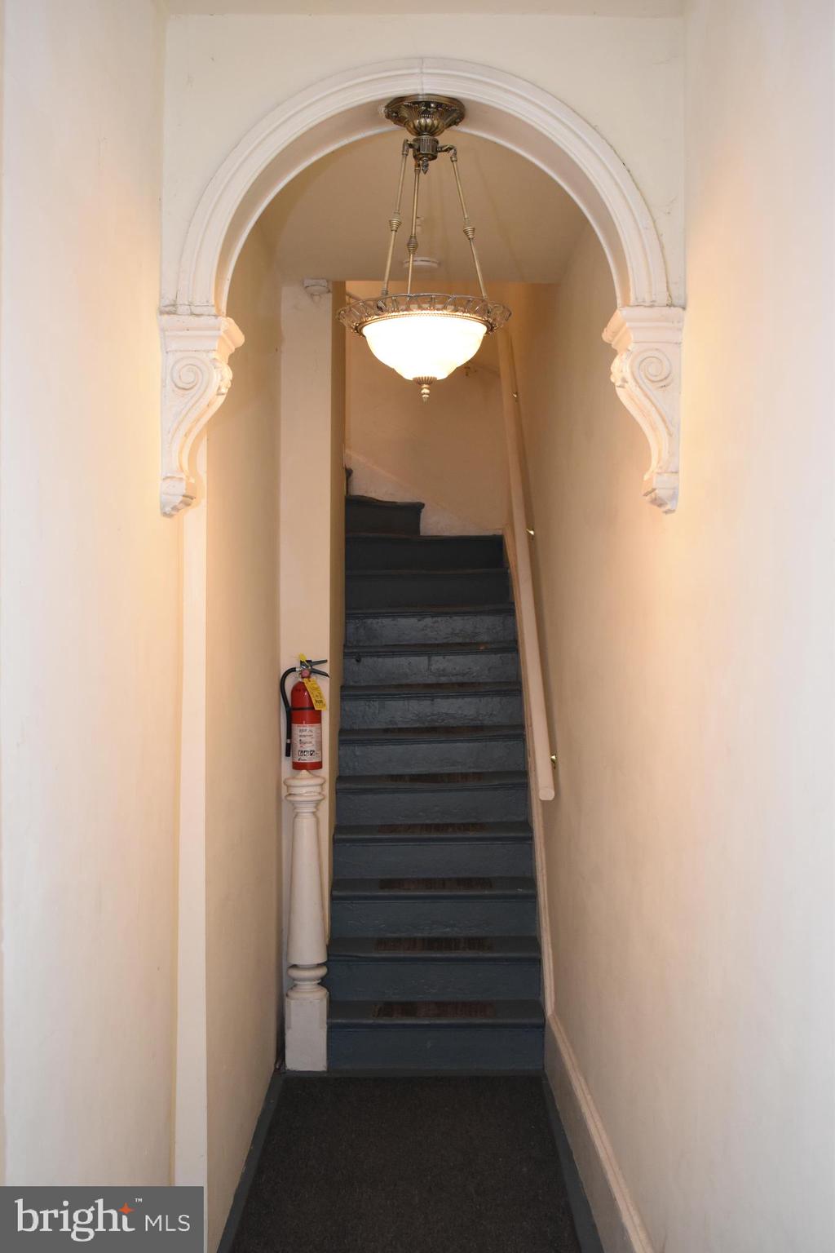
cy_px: 626
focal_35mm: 39
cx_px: 418
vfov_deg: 49.6
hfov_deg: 34.2
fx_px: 1357
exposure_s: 1/60
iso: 1250
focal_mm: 26
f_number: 4
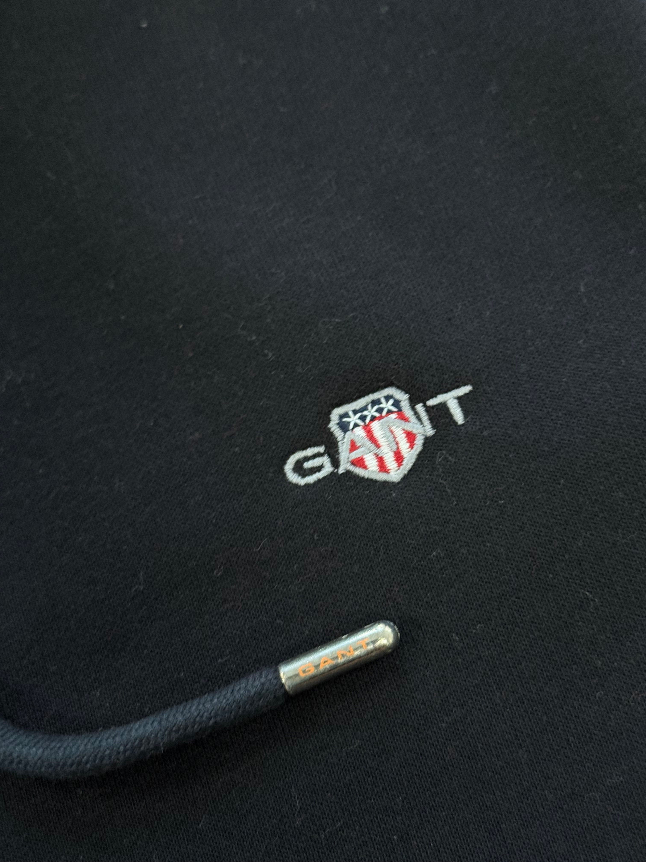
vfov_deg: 39.7
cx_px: 323
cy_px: 431
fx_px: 1194
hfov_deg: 30.3
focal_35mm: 48
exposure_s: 1/33
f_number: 1.78
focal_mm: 6.76
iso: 200
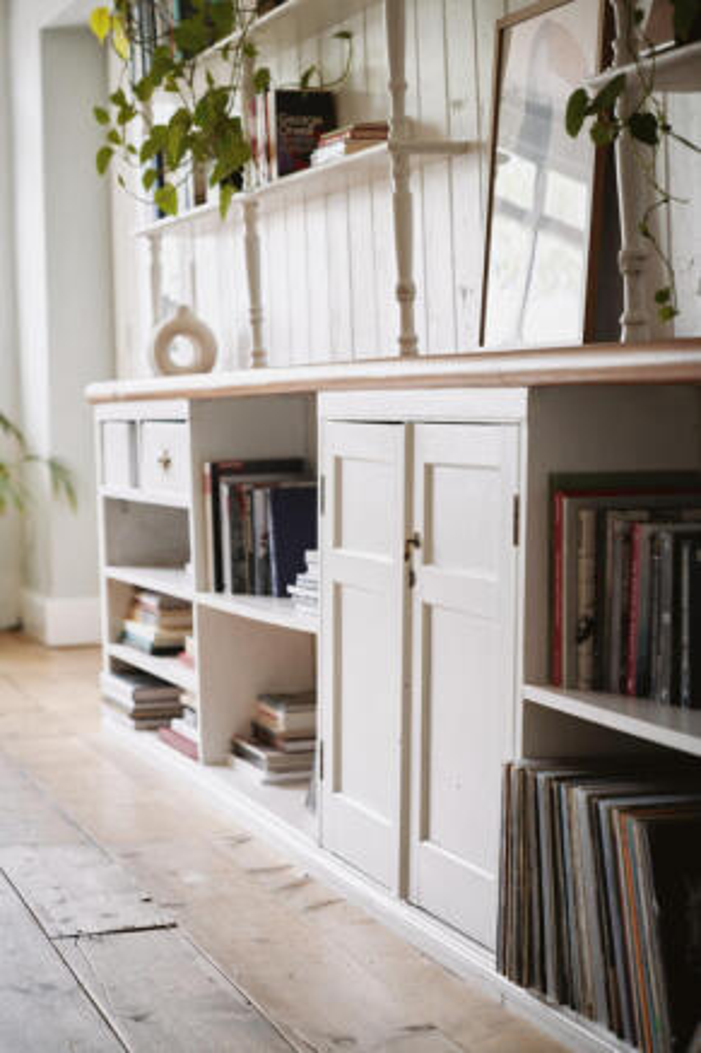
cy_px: 526
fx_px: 2046
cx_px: 350
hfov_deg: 19.4
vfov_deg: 28.9
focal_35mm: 70
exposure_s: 1/60
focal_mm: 70
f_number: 3.2
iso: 100
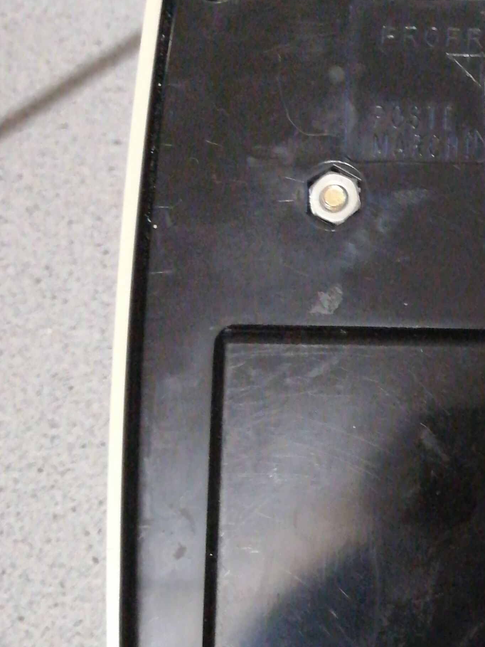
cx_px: 660
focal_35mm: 76
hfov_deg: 17.9
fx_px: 1420
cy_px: 382
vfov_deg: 25.6
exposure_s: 1/33.3
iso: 640
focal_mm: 3.95
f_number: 1.8
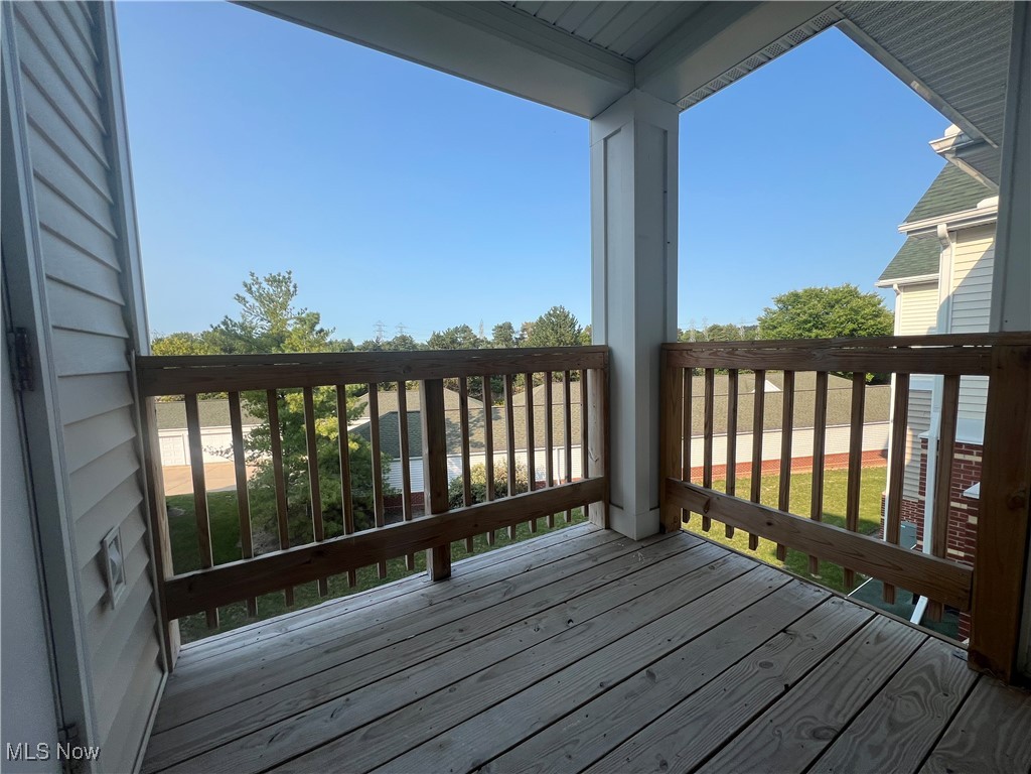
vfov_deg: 89.9
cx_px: 516
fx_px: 387
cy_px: 387
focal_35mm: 13
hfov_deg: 106.2
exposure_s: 1/803
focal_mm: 1.57
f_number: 1.8
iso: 32
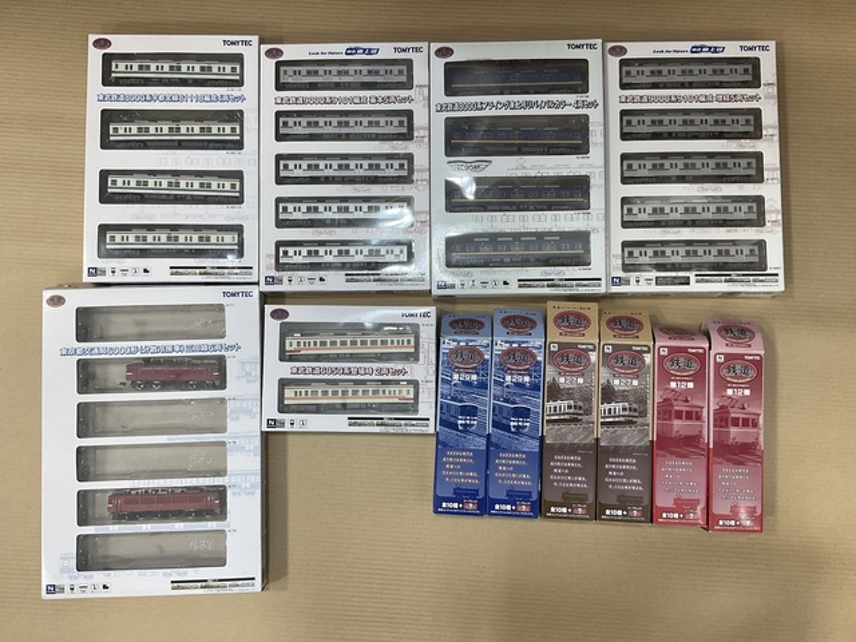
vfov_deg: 48.2
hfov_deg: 61.7
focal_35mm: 29
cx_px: 428
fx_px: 717
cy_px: 321
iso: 40
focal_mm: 3
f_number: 1.8
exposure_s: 1/50
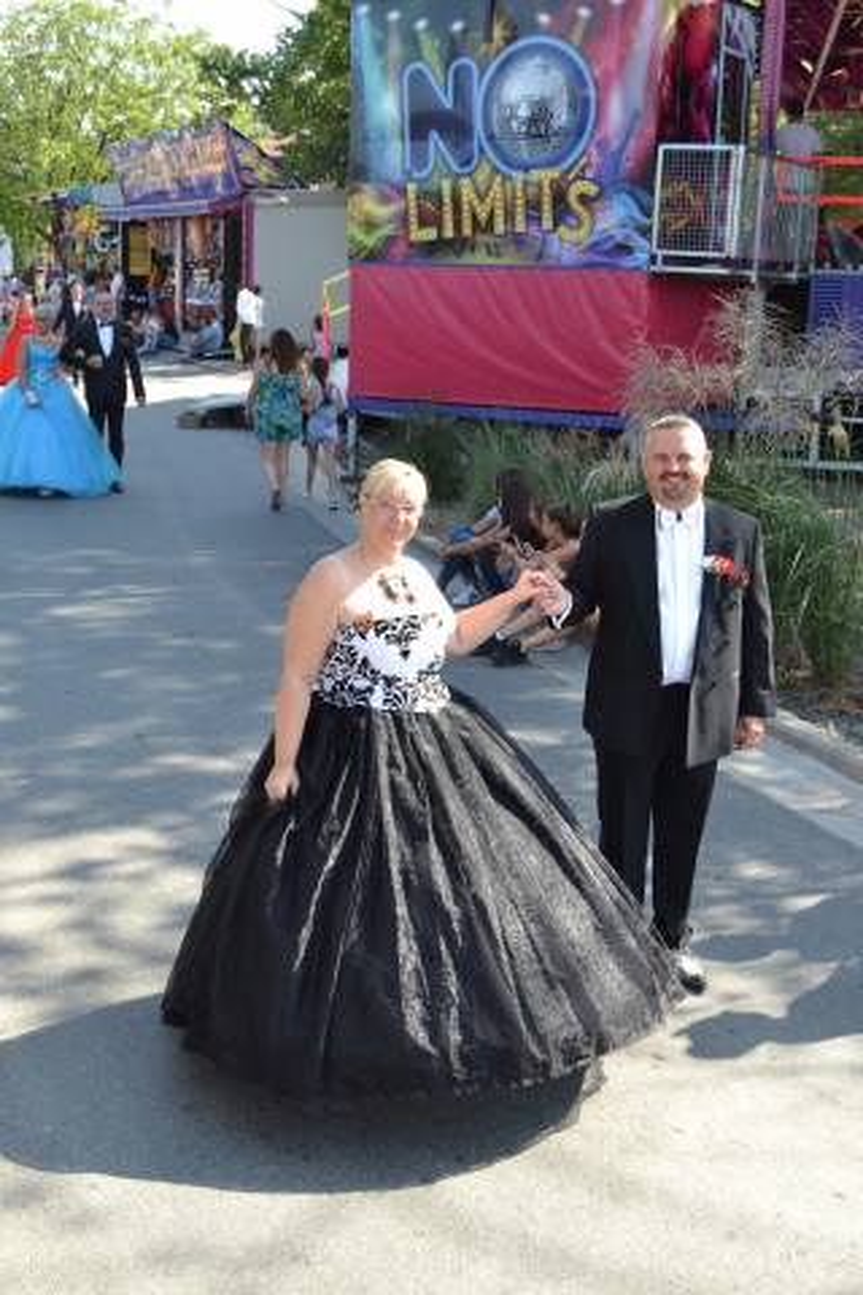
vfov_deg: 46.4
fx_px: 1510
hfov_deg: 31.9
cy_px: 648
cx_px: 432
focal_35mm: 42
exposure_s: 1/125
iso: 125
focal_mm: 28
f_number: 5.6
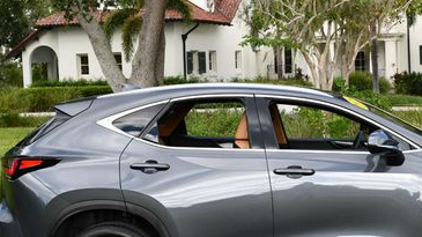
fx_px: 1029
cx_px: 299
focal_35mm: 92
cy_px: 133
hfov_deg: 23.0
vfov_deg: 13.1
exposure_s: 1/250
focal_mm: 25
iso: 200
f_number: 6.3
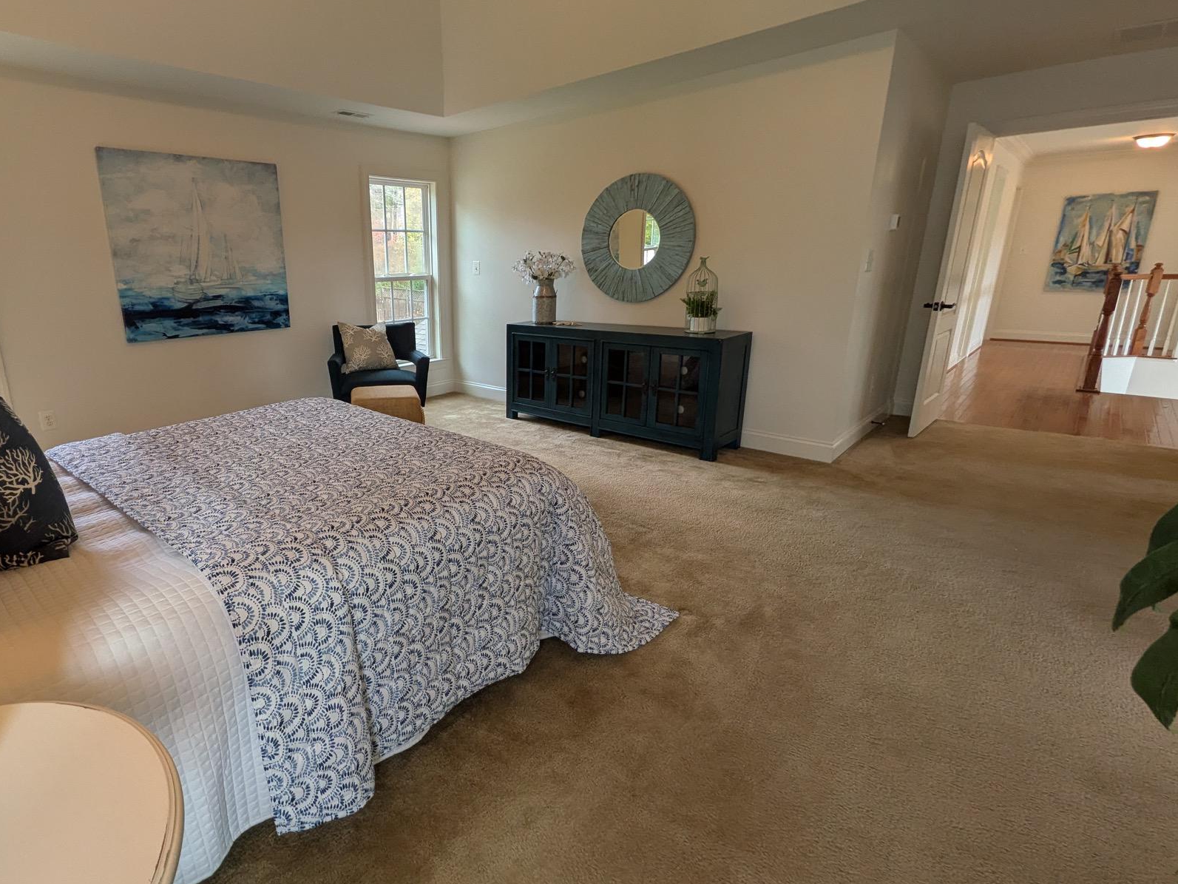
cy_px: 426
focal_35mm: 18
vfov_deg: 71.6
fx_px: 613
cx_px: 446
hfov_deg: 86.1
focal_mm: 1.85
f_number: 2.2
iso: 81
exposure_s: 1/60
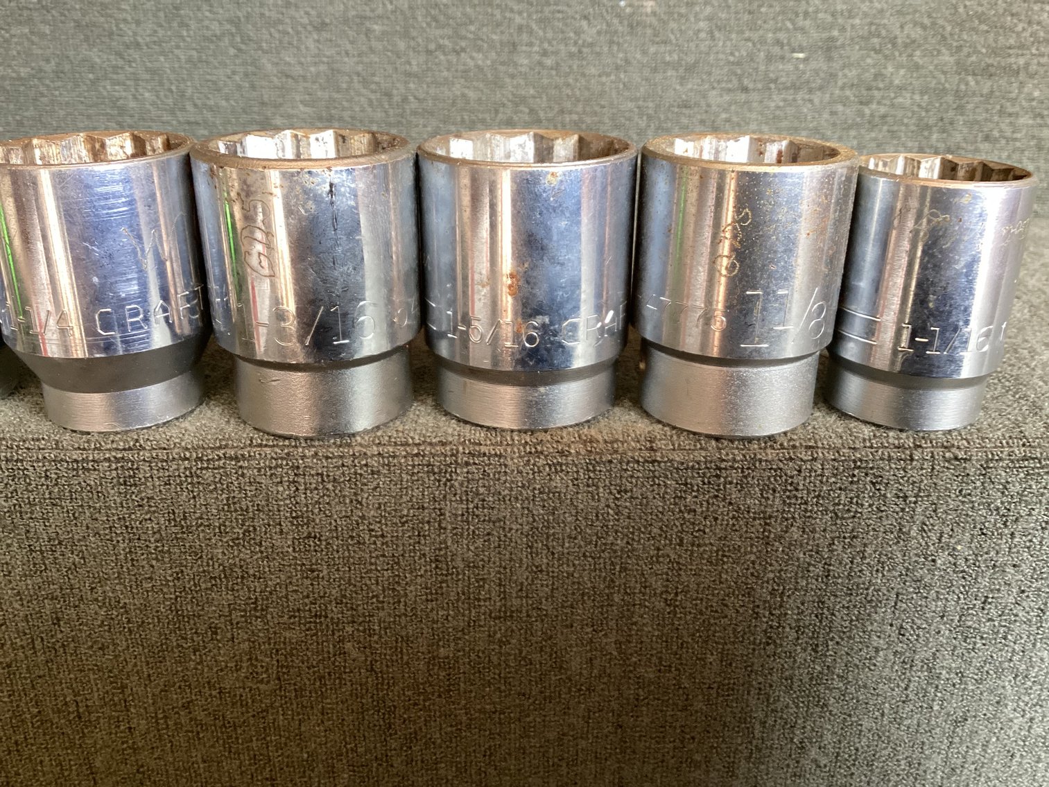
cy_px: 394
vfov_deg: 45.4
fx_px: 939
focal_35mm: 31
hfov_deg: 58.3
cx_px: 524
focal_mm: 3.3
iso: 200
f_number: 2.4
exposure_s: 1/60
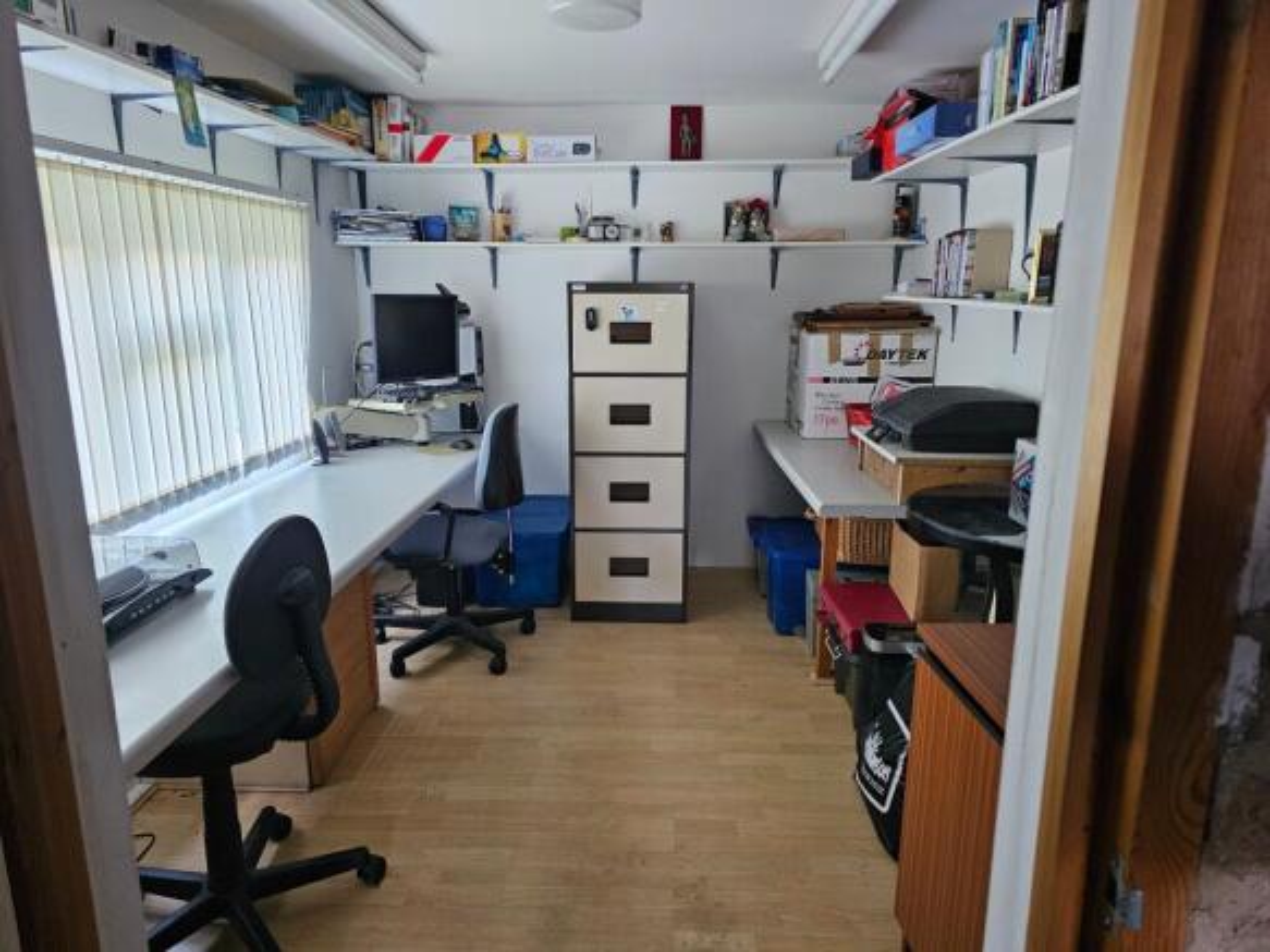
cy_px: 476
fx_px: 844
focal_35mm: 23
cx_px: 635
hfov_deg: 73.9
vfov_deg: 58.9
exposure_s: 1/60
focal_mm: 6.3
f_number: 1.7
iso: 640
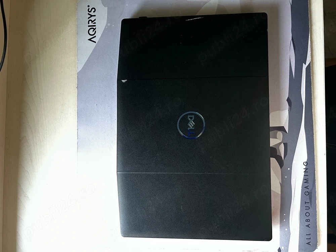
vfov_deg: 53.1
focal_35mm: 26
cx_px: 168
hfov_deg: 67.3
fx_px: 252
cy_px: 126
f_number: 1.5
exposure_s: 1/30
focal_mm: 5.7
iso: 640
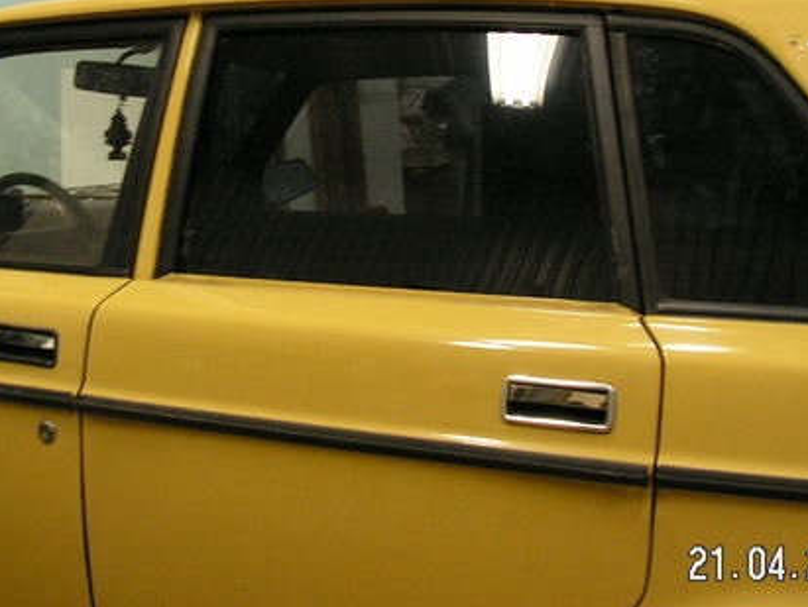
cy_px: 185
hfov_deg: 34.3
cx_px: 360
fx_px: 1308
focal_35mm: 56
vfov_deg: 25.9
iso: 200
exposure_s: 1/10
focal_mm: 6
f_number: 3.2
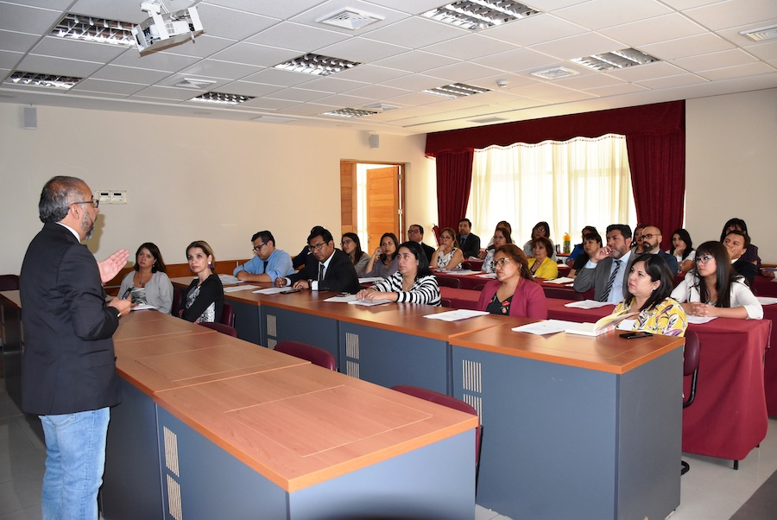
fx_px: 583
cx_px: 388
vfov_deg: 48.0
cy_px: 260
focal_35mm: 27
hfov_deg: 67.3
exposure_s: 1/60
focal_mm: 18
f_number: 4
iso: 800
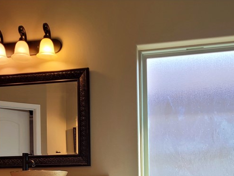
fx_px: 365
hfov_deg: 35.5
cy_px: 182
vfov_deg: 25.5
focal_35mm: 54
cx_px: 117
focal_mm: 5.4
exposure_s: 1/120
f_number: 1.8
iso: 64
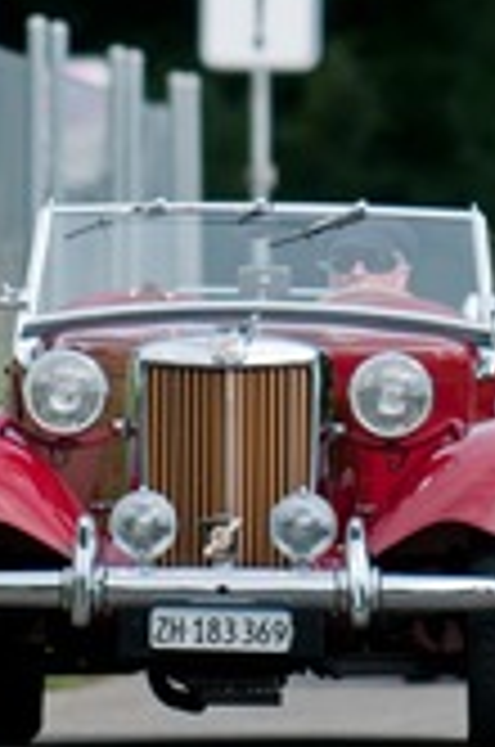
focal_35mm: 764
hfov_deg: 1.8
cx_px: 367
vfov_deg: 2.7
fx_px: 15822
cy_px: -16
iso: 200
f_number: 2.8
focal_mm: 200
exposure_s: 1/1600
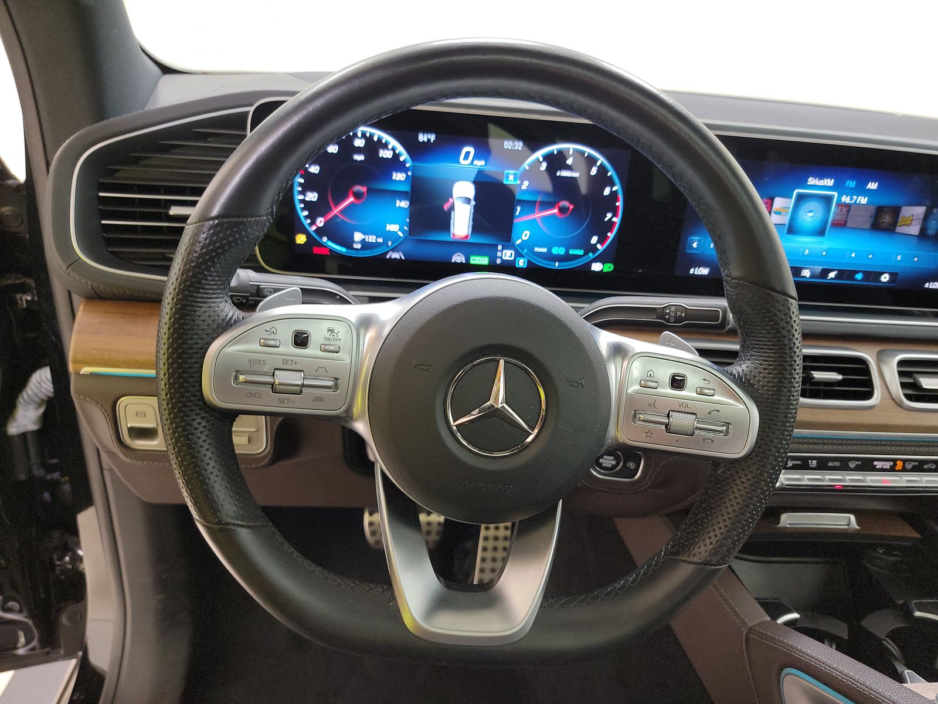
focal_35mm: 24
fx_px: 650
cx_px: 469
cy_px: 352
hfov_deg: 71.6
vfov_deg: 56.8
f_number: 1.8
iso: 259
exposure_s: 1/50
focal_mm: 6.7
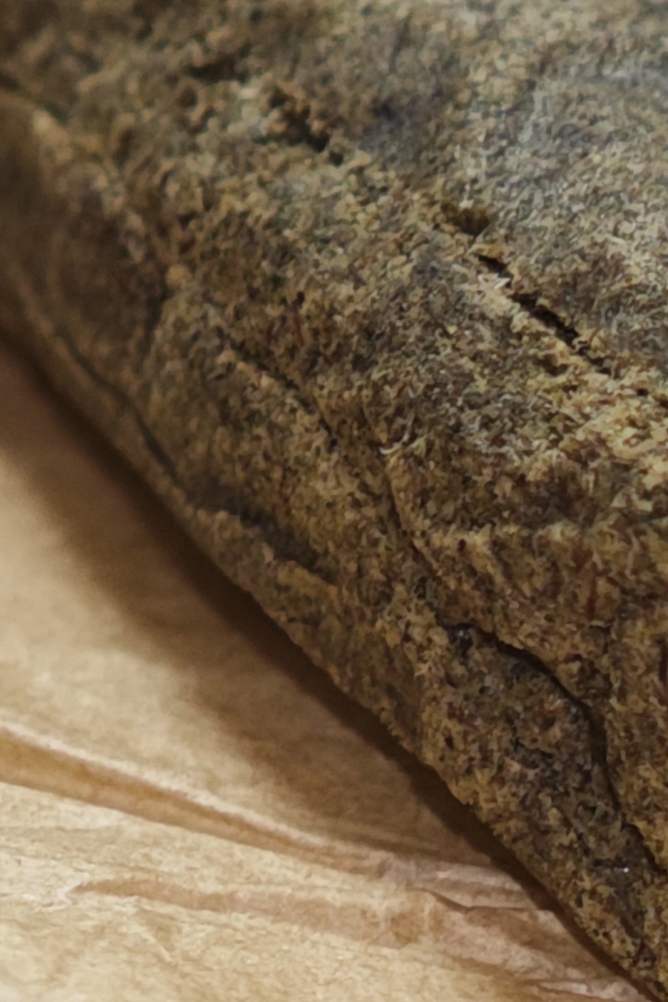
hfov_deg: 4.0
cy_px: 170
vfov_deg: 6.0
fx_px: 9485
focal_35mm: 341
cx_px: 705
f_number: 1.8
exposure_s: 1/100
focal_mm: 11.5
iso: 200
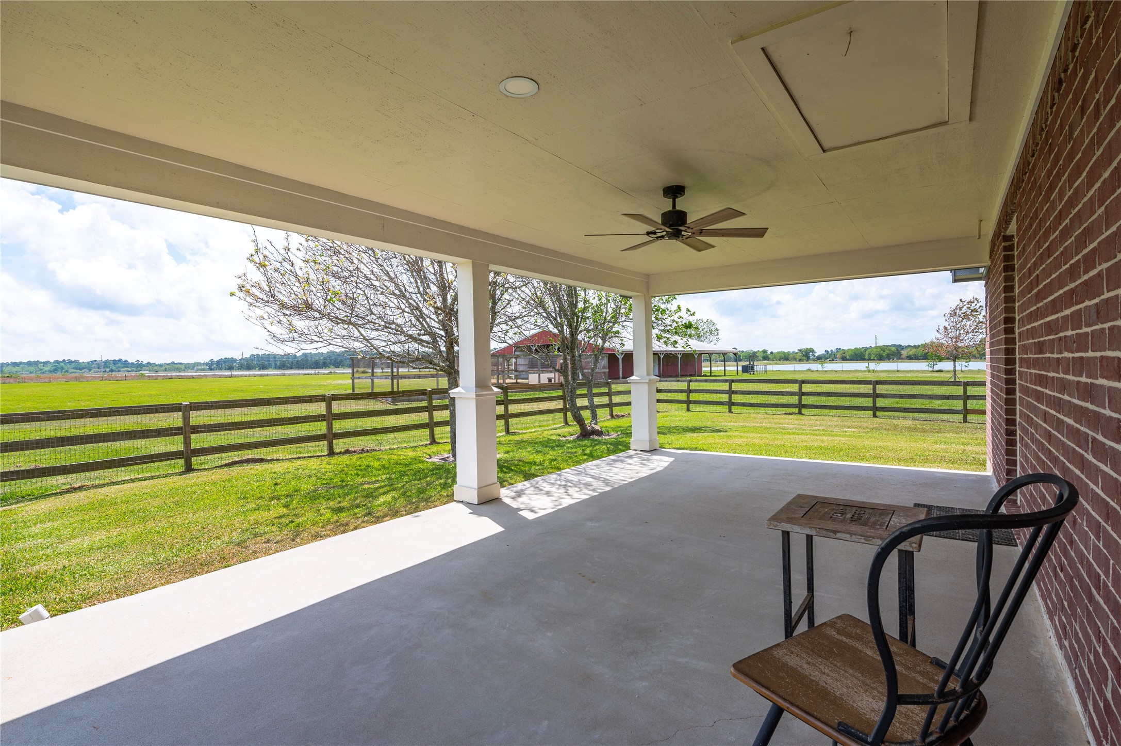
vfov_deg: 70.4
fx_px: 529
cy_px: 373
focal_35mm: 17
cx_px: 560
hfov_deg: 93.3
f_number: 11
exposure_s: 1/160
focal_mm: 17
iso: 100
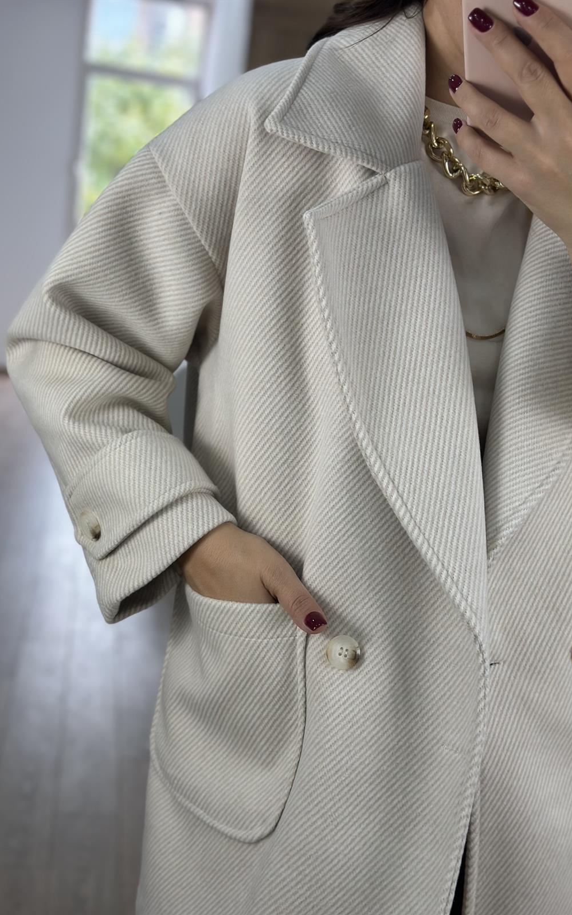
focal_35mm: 51
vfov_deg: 39.6
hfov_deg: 25.4
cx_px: 279
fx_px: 1272
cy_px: 457
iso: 80
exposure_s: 1/431
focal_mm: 6.86
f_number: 1.78
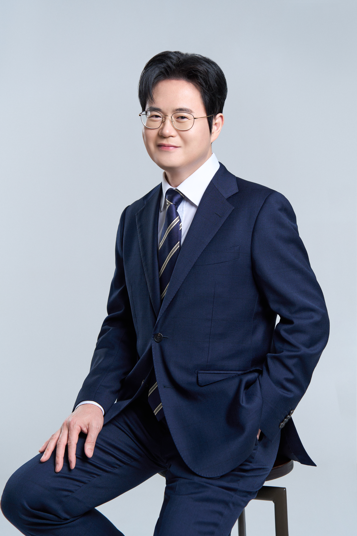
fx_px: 1116
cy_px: 268
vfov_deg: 27.0
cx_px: 178
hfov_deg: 18.2
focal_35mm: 75
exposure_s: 1/125
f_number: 4
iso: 200
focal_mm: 75
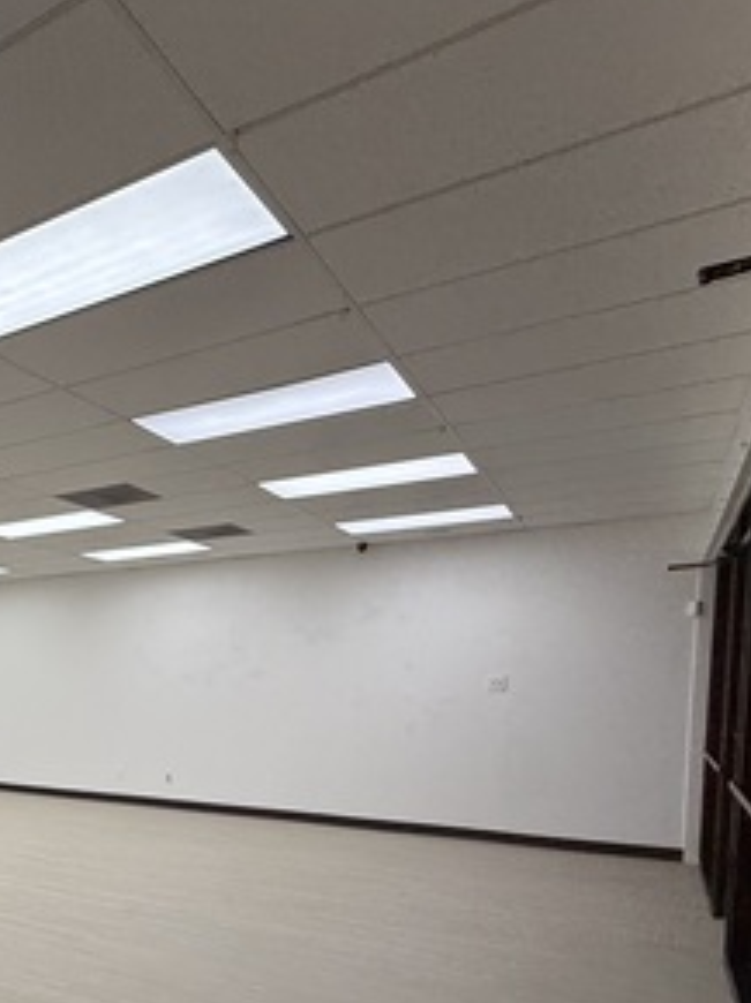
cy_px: 733
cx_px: -80
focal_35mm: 29
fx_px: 840
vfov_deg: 58.9
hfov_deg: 39.3
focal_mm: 2.22
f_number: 2.2
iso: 64
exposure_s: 1/291
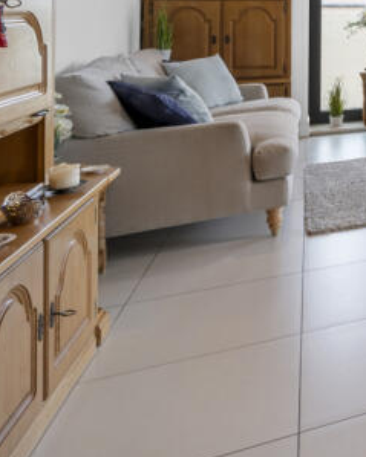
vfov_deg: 36.6
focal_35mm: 45
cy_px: -8
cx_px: 657
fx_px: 610
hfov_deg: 21.6
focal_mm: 14
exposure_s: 1/1.67
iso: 250
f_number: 16
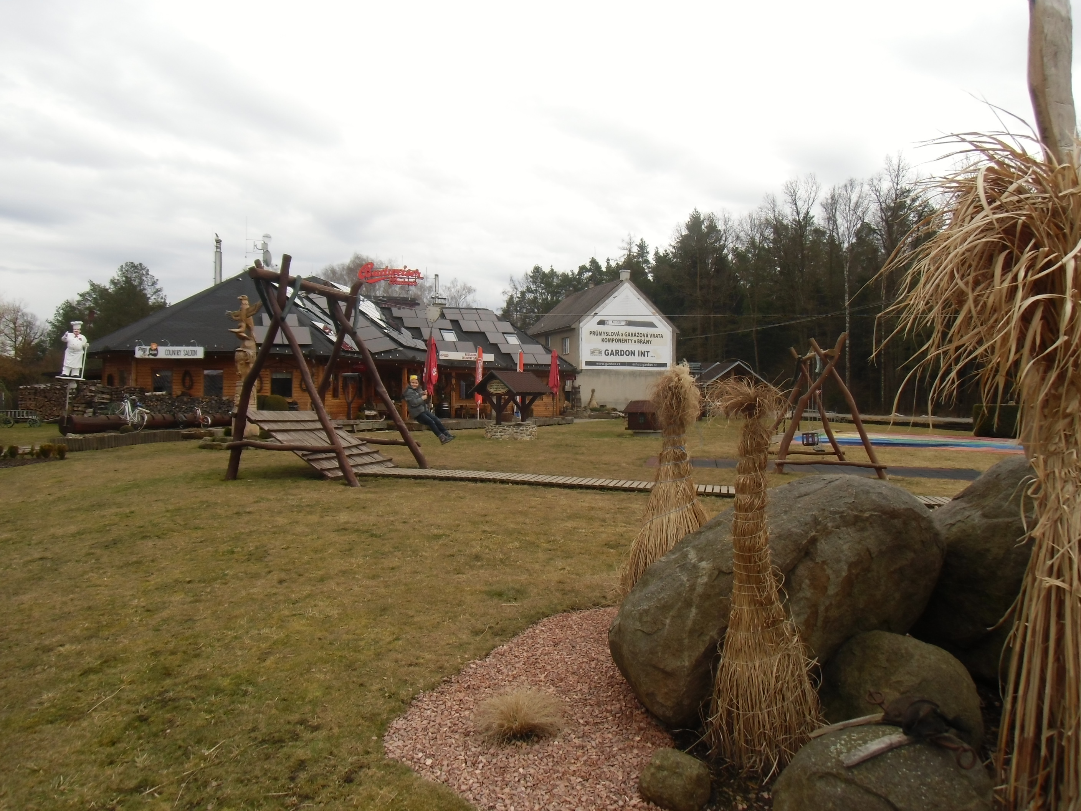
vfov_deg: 56.8
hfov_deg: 71.6
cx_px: 540
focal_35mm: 24
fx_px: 749
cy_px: 406
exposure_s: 1/100
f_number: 3
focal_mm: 4.24
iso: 64
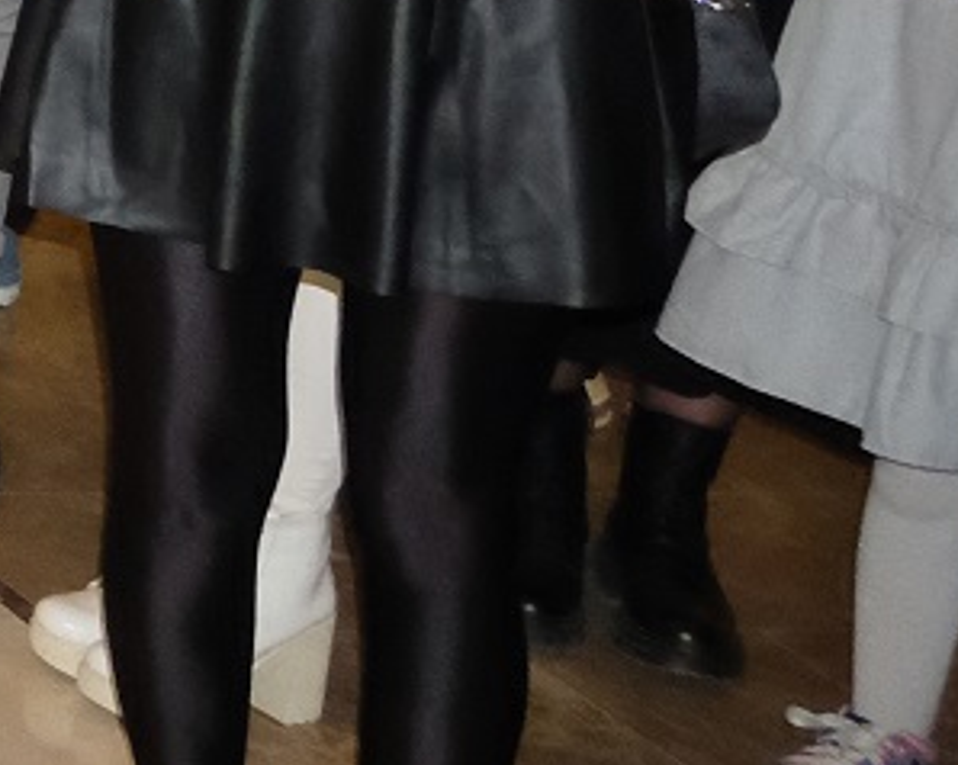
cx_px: -2164
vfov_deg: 9.8
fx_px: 4109
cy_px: -837
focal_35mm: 145
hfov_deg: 9.5
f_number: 3.5
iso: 3200
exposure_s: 1/160
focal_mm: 15.6
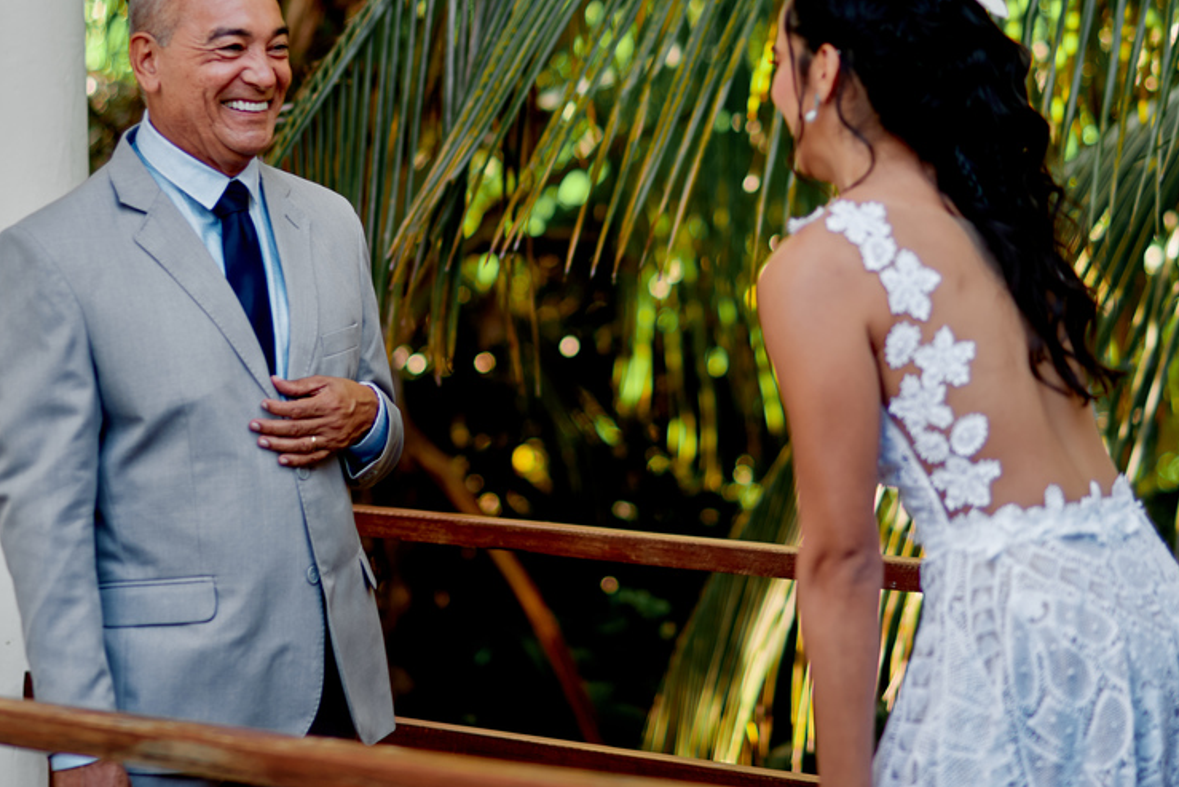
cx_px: 519
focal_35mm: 138
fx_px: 4520
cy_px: 296
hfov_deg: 14.9
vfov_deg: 9.9
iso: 100
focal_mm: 85
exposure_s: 1/320
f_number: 2
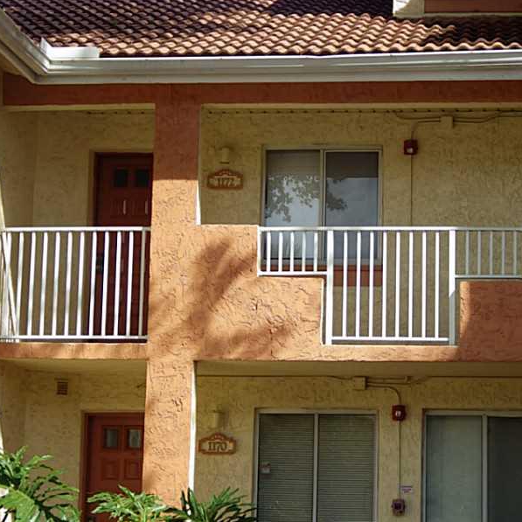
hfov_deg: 16.9
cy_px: 261
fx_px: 1757
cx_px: 327
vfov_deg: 16.9
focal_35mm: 103
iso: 100
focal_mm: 15.6
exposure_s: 1/250
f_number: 4.4
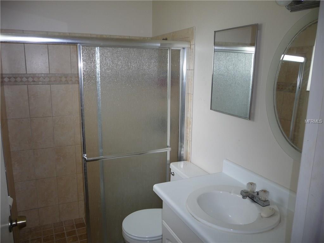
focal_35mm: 28
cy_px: 122
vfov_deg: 49.7
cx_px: 162
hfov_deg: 63.4
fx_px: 262
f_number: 3.3
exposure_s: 1/30
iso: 100
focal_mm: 4.7
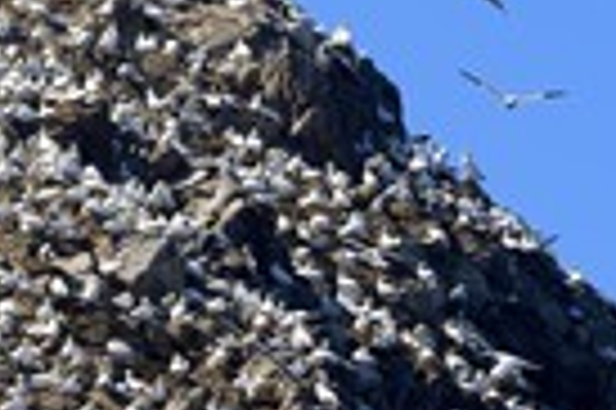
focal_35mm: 614
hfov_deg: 3.4
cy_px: -45
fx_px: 10494
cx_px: 103
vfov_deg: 2.2
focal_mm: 200
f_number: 13
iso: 400
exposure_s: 1/1000
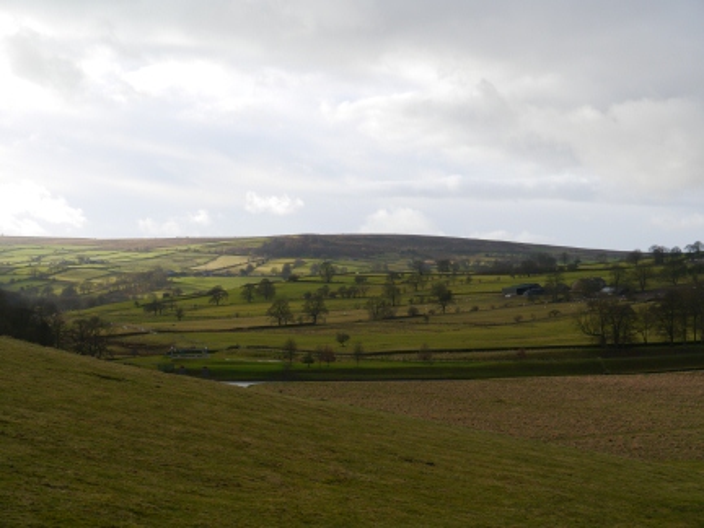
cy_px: 264
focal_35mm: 56
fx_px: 1139
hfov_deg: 34.3
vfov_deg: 26.1
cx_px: 352
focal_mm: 28
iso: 160
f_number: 7.1
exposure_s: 1/200
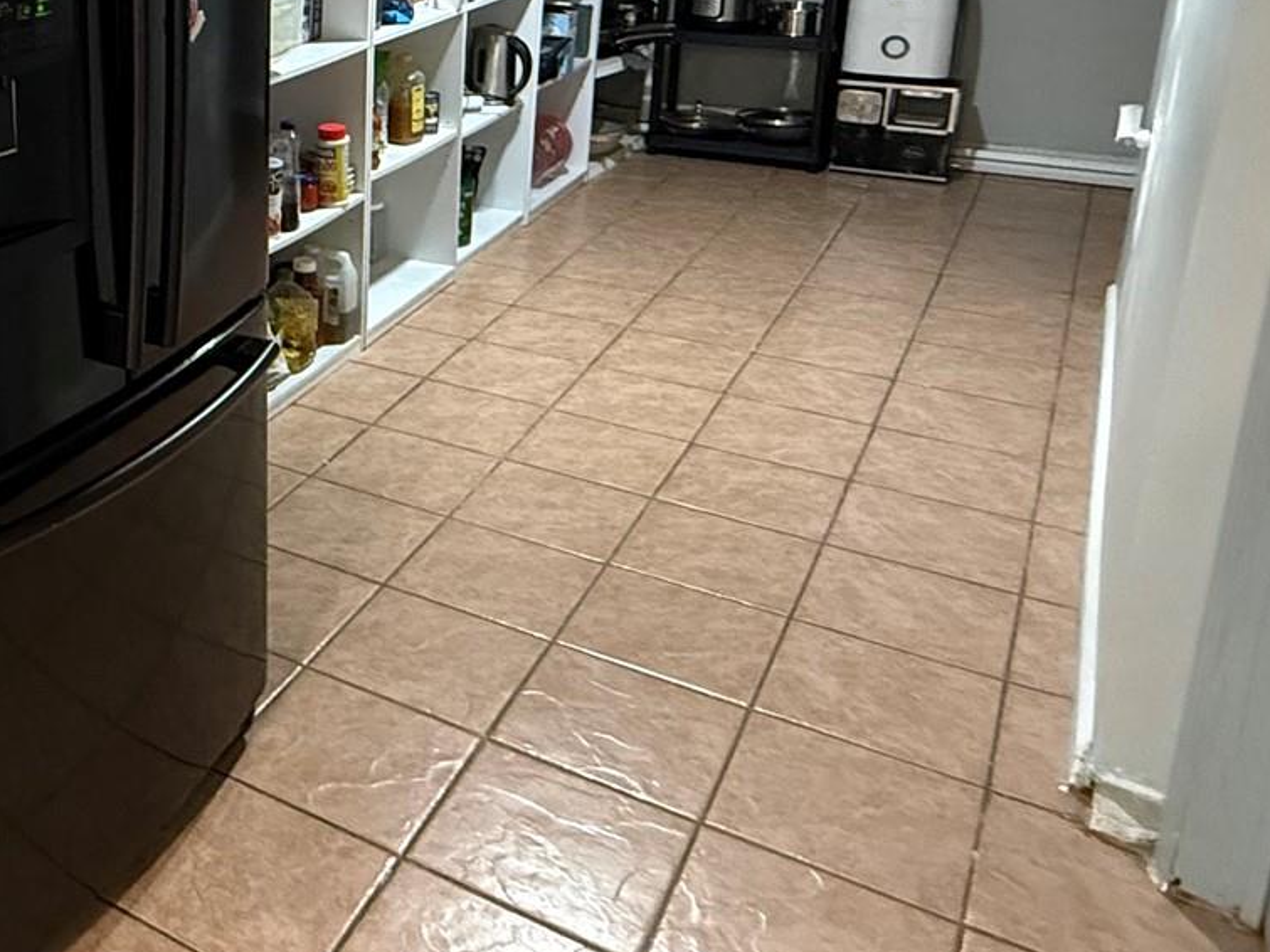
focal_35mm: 38
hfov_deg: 42.7
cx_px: 22
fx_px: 1394
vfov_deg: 36.2
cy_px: 170
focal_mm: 2.22
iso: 1000
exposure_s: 1/60
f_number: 2.2
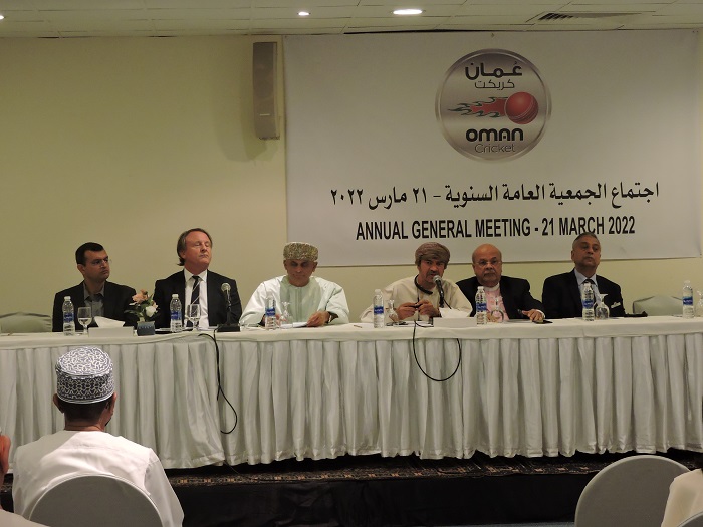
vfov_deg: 15.6
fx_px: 1929
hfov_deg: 20.7
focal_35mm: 95
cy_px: 264
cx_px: 352
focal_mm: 17
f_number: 4.8
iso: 720
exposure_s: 1/15
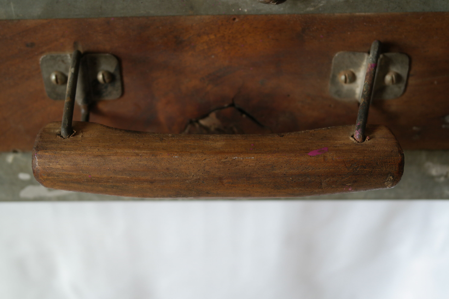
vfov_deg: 25.5
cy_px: 150
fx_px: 661
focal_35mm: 53
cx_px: 224
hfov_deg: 37.5
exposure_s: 1/60
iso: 400
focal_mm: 35
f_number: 4.5
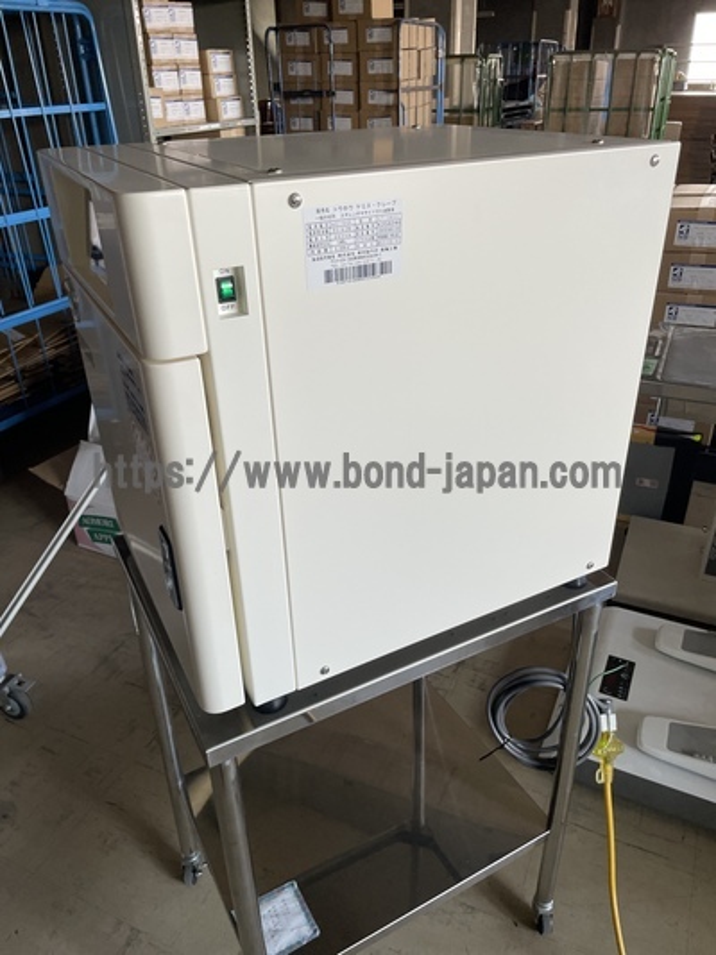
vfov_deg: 67.3
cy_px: 478
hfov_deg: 53.0
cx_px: 358
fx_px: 718
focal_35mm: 26
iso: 125
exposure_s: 1/102
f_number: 1.6
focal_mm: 4.2
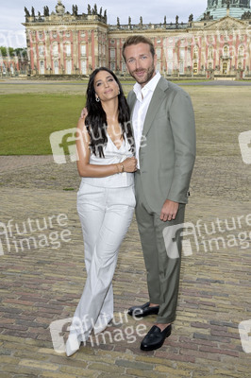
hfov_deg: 42.3
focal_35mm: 31
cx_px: 126
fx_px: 325
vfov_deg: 60.3
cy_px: 189
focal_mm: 31
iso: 500
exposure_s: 1/250
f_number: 8
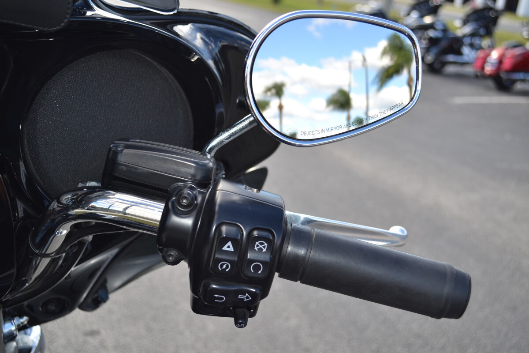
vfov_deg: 31.9
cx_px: 264
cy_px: 176
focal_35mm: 42
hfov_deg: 46.4
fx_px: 617
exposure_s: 1/200
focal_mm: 28
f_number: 4.5
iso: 100
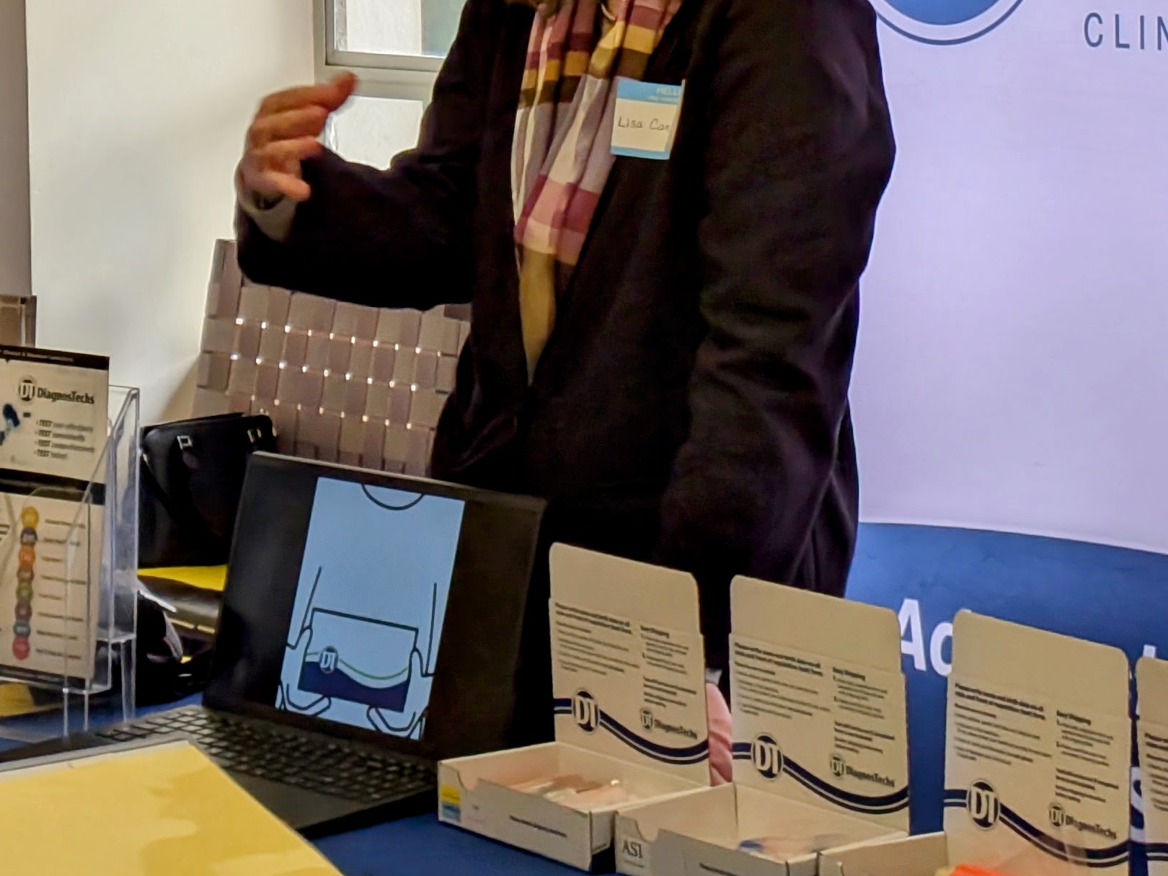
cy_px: -41
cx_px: 327
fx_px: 4083
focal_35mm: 121
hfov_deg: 16.2
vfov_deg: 12.1
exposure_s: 1/120
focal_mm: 4.53
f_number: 1.7
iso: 91
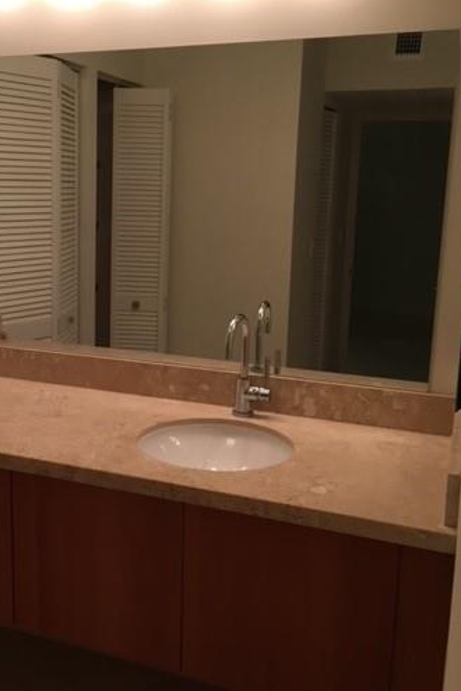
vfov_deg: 49.5
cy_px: 325
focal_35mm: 39
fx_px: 749
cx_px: 136
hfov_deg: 33.7
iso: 32
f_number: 2.2
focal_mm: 4.15
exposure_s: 1/30
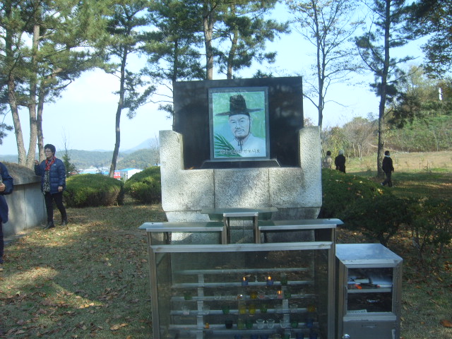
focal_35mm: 35
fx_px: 457
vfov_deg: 40.7
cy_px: 170
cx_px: 226
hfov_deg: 52.6
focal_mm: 5.8
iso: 50
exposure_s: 1/125
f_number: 5.8
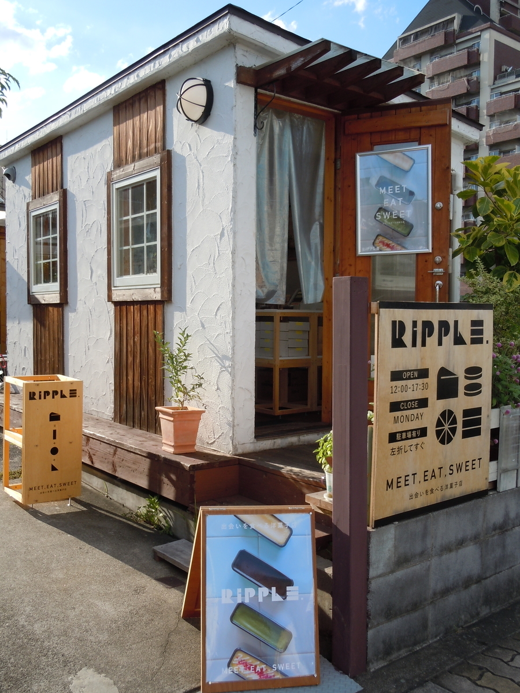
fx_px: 661
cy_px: 346
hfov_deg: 42.9
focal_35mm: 33
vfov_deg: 55.4
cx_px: 260
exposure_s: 1/400
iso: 100
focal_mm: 5.9
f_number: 4
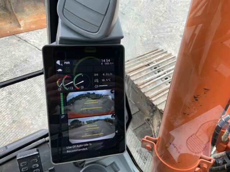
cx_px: 115
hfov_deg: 61.7
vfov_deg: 48.2
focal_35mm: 29
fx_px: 193
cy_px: 86
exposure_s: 1/211
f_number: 1.8
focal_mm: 3
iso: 25
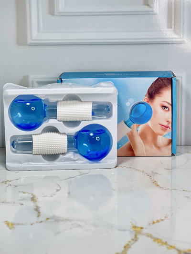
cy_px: 127
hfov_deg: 19.1
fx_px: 566
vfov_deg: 25.3
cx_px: 96
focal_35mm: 77
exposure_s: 1/100
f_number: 2.8
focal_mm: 9
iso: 160
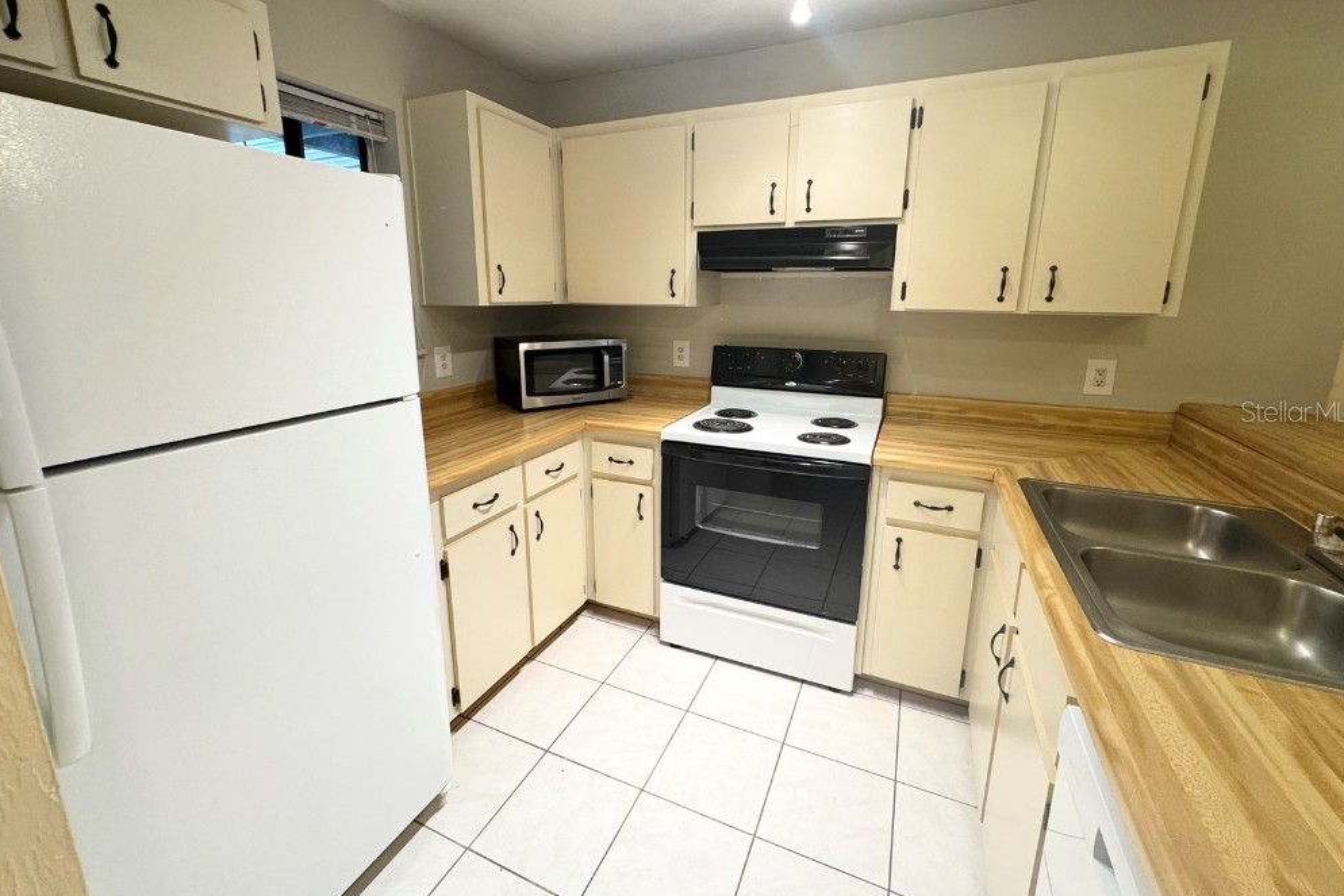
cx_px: 676
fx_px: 560
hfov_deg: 100.4
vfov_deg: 77.2
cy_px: 411
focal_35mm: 15
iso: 200
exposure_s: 1/60
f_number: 2.2
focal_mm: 2.22
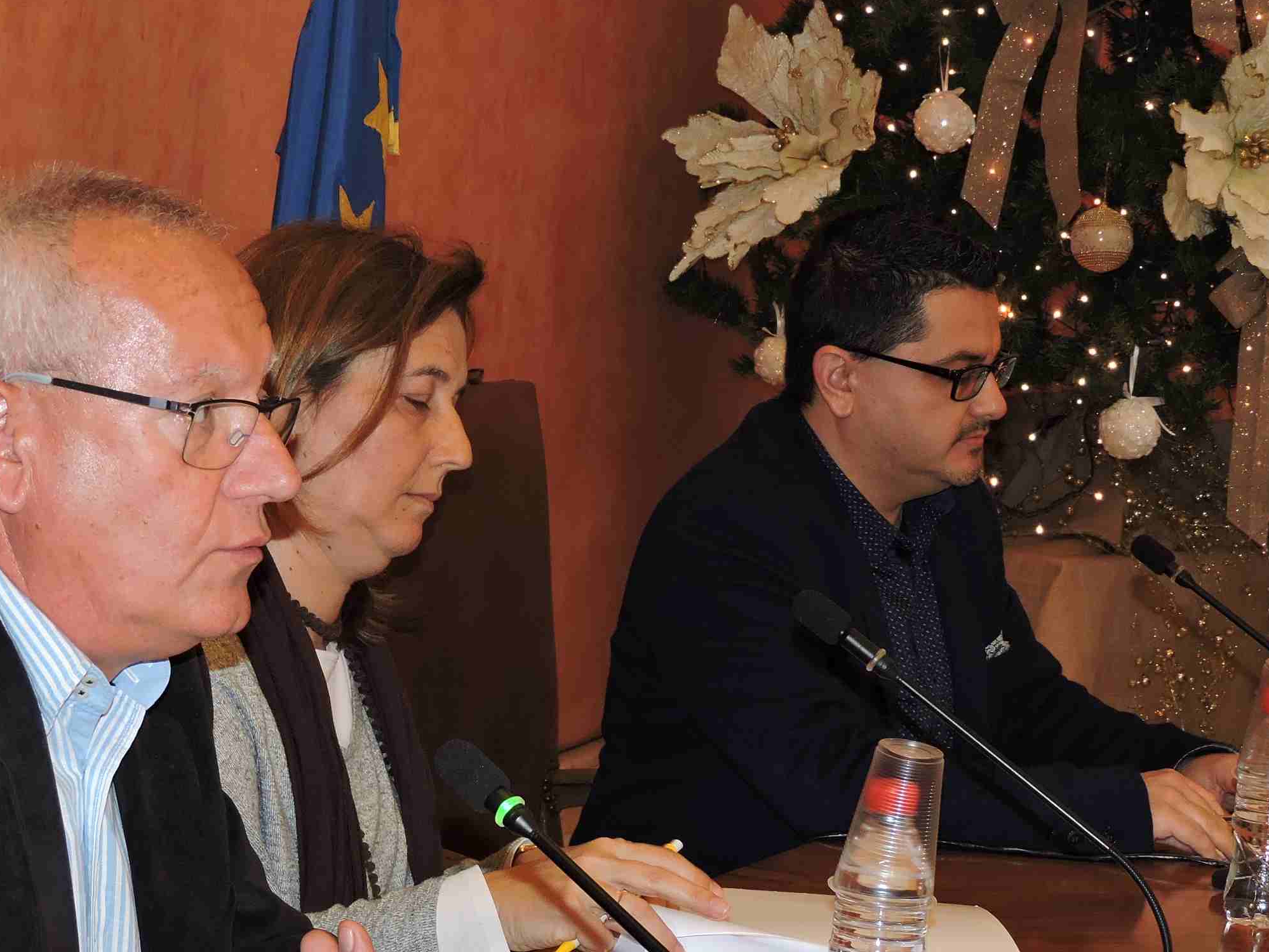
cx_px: 464
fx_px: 3593
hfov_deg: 20.0
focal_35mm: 98
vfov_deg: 15.0
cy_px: 703
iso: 200
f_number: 3.7
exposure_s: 1/40
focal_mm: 10.7
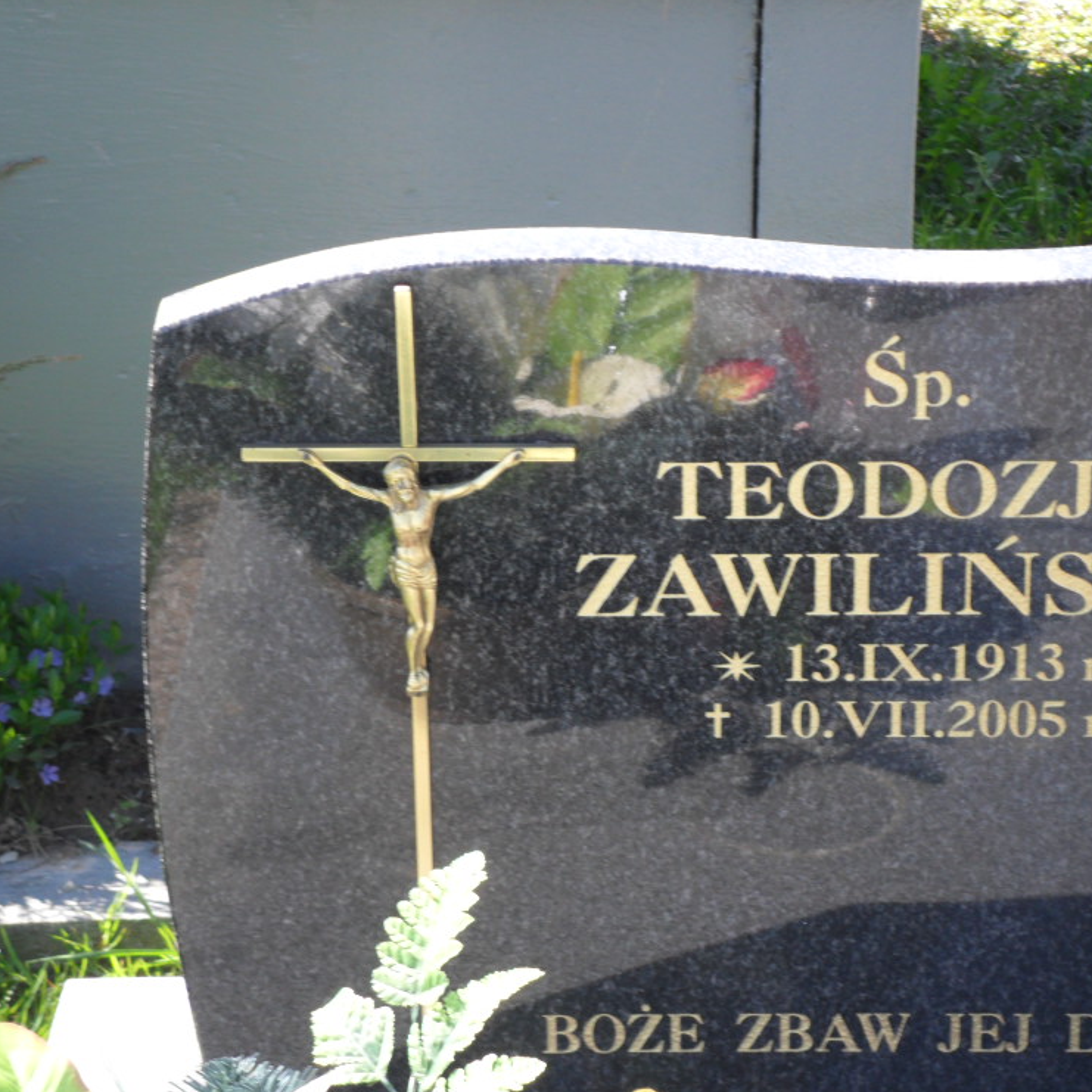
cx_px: 704
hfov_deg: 13.2
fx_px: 4711
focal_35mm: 132
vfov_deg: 13.2
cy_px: 551
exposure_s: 1/60
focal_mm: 19.6
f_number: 5
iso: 100
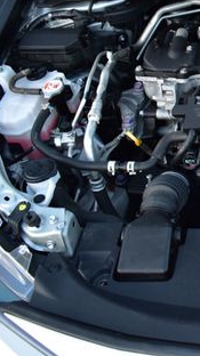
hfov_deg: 17.5
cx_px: 341
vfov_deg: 35.7
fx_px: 548
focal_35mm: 58
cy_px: 119
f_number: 6.3
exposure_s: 1/15
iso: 800
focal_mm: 18
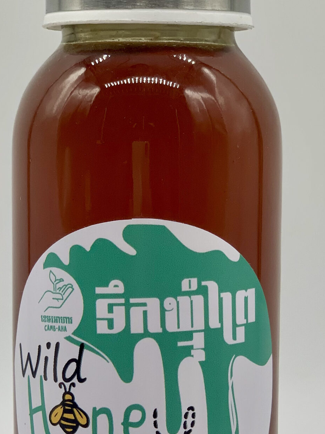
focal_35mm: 108
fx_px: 1353
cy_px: 339
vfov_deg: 18.1
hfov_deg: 13.7
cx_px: 146
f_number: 2.4
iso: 16
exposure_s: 1/120
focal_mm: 6
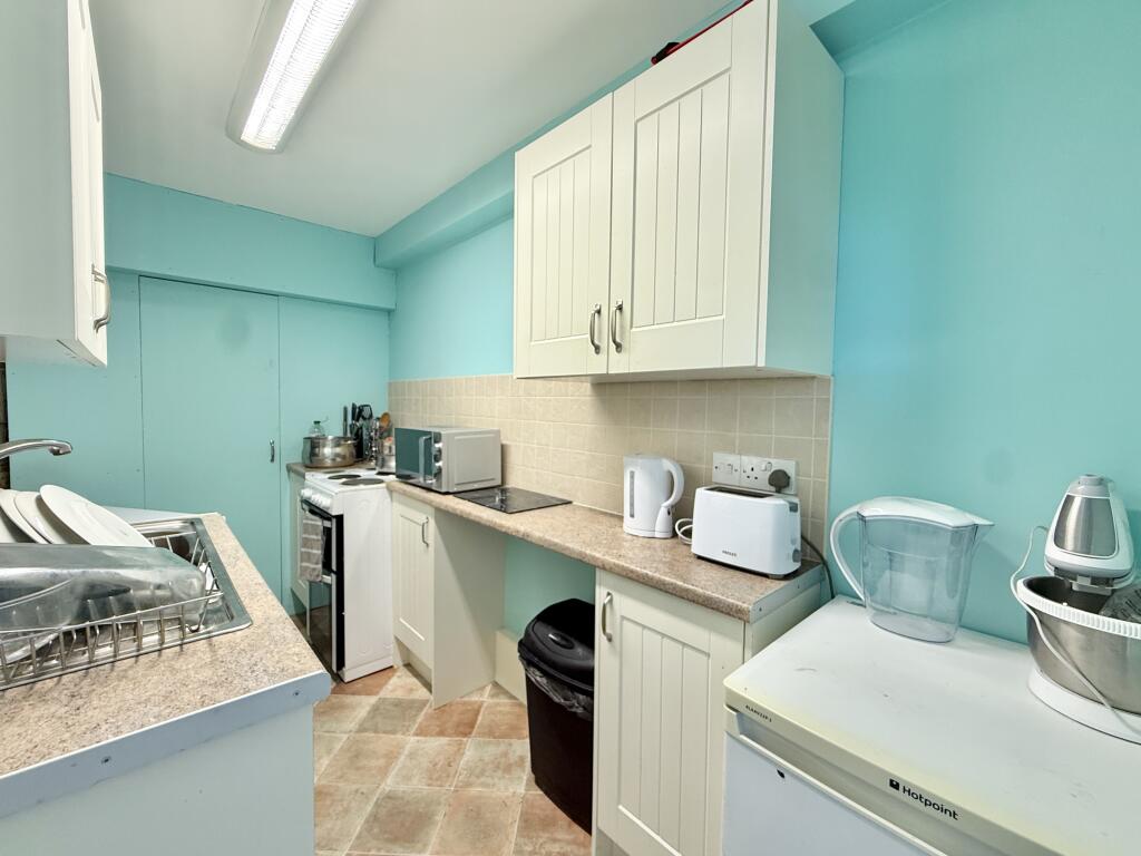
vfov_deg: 85.7
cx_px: 570
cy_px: 428
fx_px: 461
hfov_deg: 102.1
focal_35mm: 14
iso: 160
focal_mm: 2.22
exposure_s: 1/100
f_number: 2.2
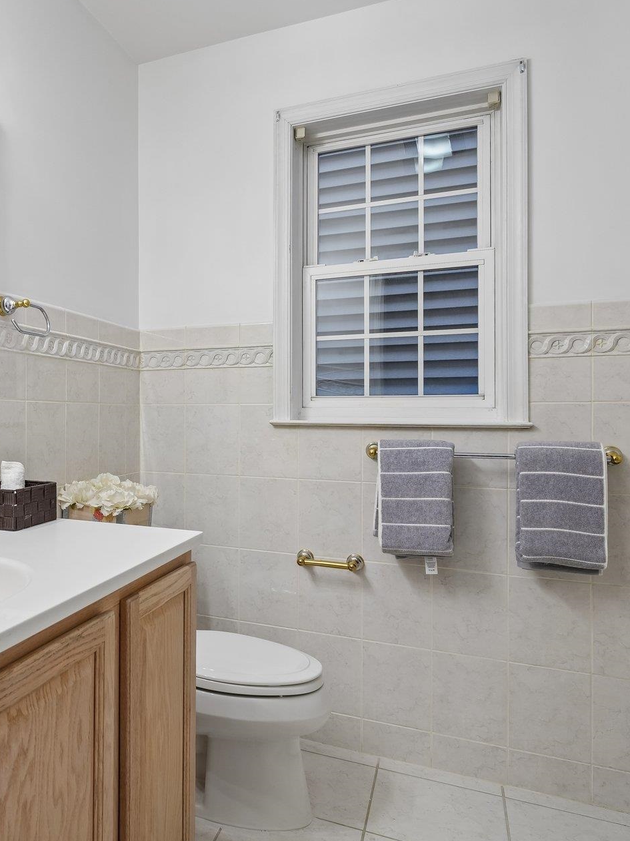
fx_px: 607
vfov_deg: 69.4
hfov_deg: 51.2
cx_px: 119
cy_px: 425
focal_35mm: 25
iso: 400
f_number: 8
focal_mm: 16
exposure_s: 1/20
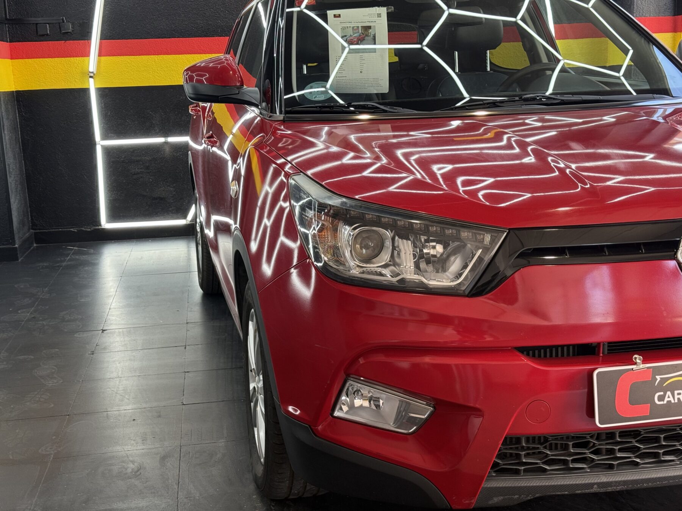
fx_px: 946
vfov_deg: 30.3
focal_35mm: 48
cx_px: 341
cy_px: 256
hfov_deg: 39.7
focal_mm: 6.76
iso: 64
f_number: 1.78
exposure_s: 1/100
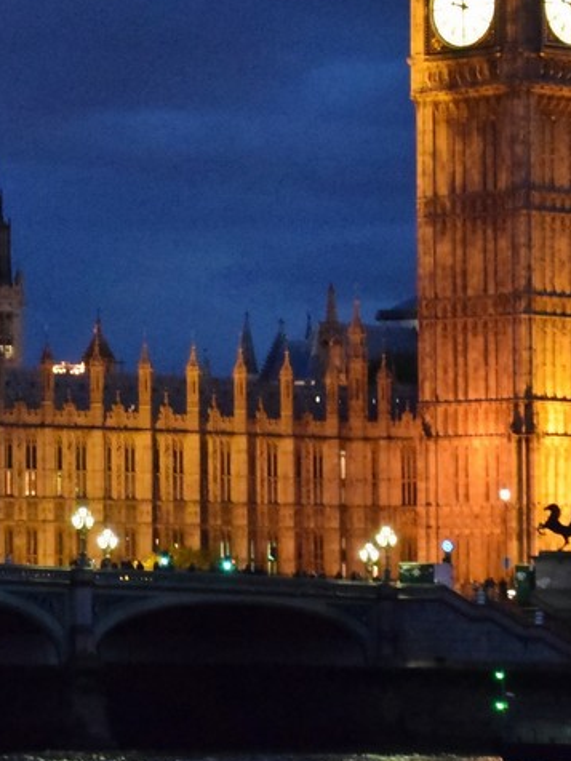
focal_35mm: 206
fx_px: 4531
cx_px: -331
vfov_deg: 9.6
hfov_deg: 7.1
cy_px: 225
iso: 4000
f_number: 4.8
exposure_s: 1/15
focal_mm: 42
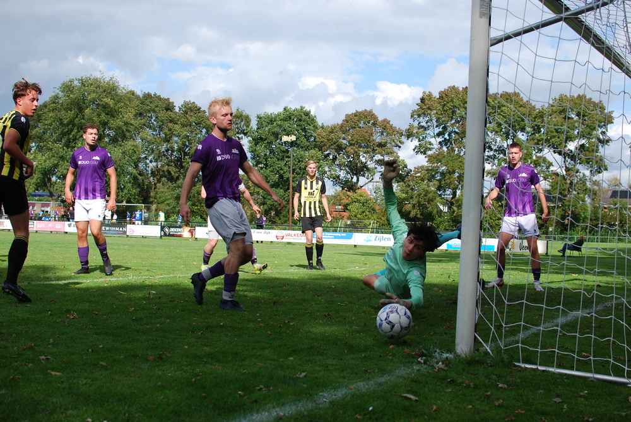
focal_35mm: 52
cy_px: 211
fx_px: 921
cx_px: 316
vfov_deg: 25.8
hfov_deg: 37.8
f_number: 4
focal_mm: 35
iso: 110
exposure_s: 1/1000
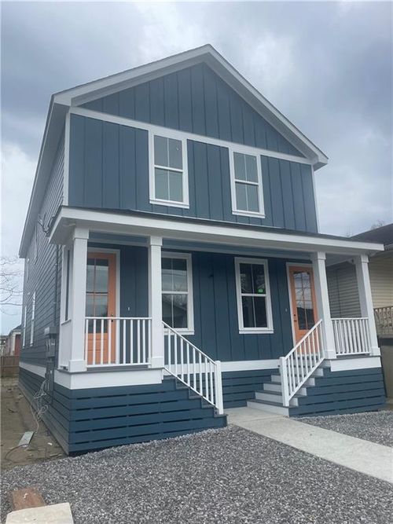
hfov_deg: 53.0
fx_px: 394
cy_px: 262
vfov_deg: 67.3
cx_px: 196
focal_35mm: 26
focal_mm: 4.2
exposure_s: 1/1401
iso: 32
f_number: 1.6
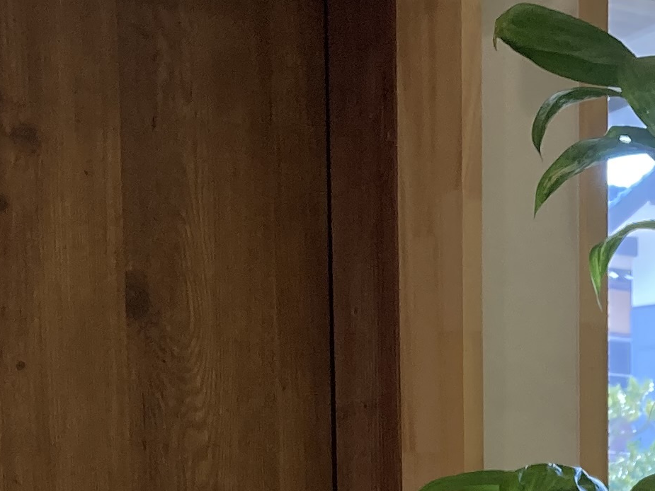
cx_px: 843
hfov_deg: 15.4
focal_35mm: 122
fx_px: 2309
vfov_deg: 11.1
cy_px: 978
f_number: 1.8
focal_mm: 3.99
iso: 32
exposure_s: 1/120
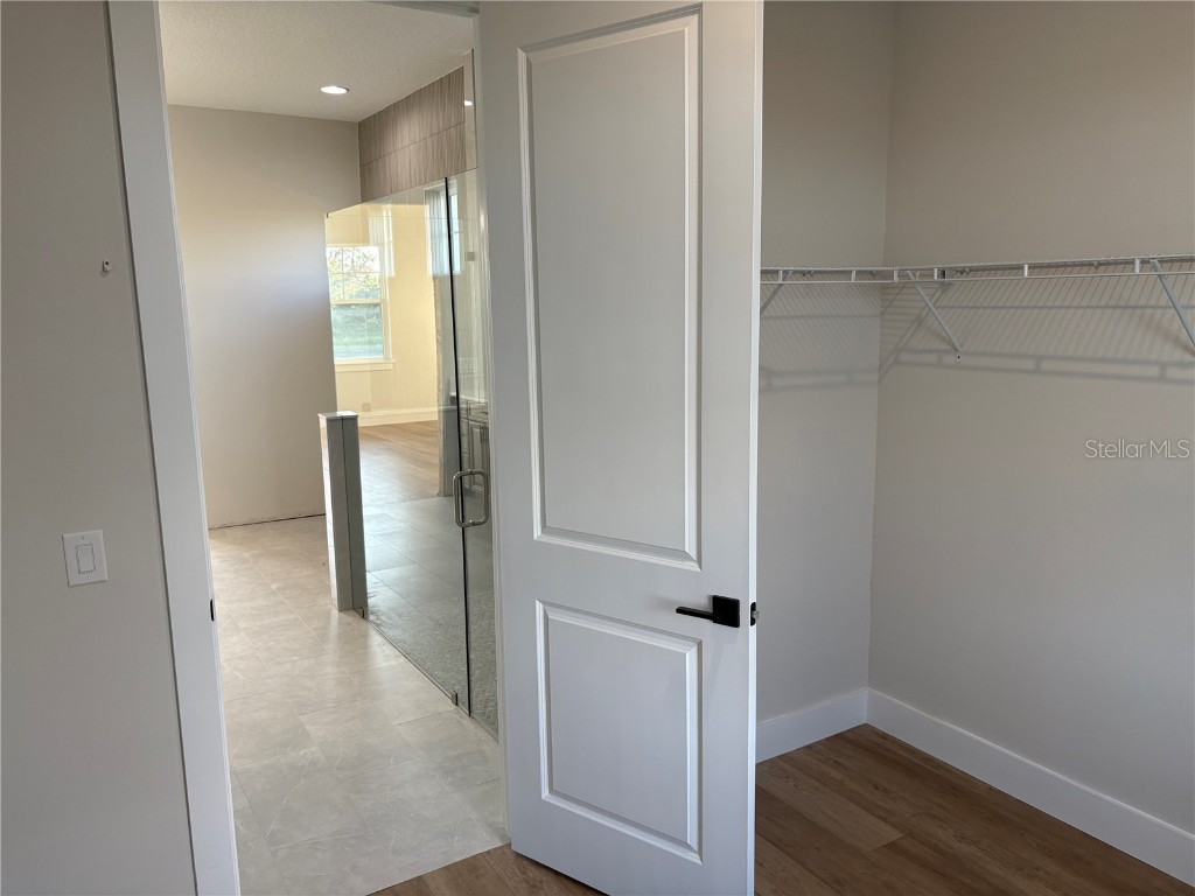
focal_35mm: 26
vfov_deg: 53.1
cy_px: 448
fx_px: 898
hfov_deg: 67.3
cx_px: 598
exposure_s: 1/120
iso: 100
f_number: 1.6
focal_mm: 5.96
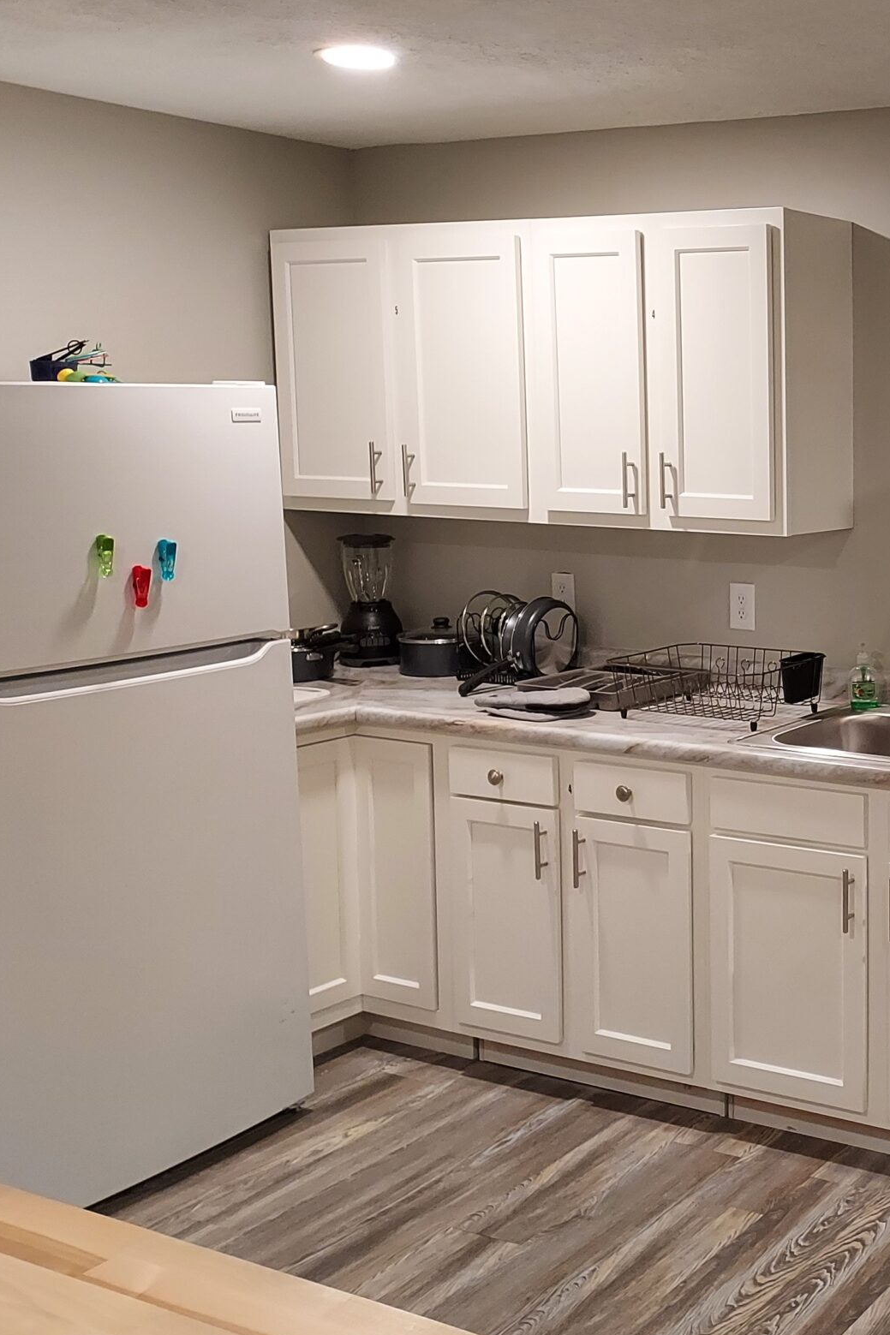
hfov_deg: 29.0
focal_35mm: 41
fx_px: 1521
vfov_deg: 47.3
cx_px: 1019
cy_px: 574
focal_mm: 4.6
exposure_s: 1/60
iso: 400
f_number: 1.8
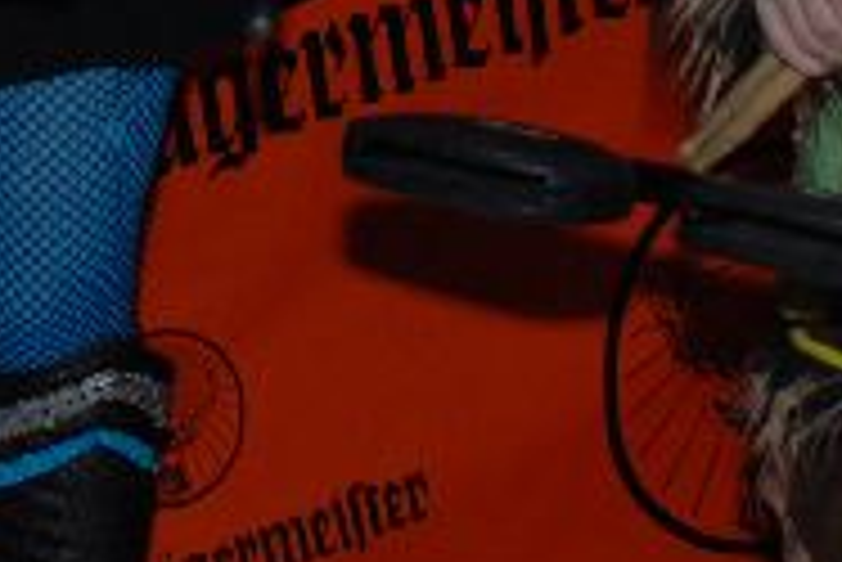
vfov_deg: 6.2
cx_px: -18
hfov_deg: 9.6
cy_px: -641
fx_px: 4986
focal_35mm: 213
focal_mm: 26
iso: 200
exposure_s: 1/60
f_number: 4
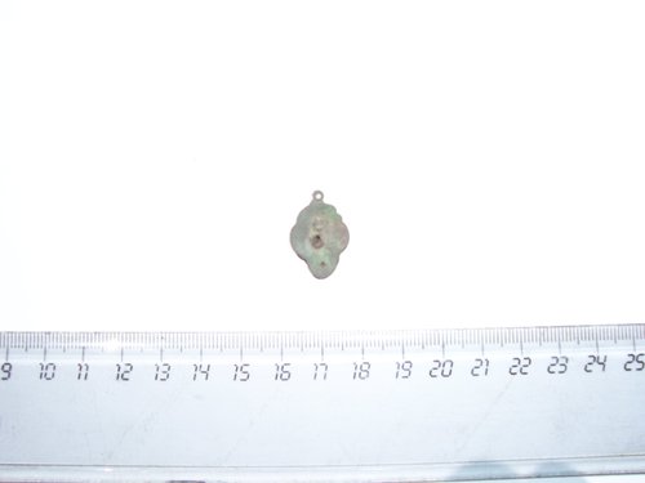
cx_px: 322
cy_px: 242
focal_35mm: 34
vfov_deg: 41.8
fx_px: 634
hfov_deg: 54.0
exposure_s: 1/1500
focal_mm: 5.6
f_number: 5.6
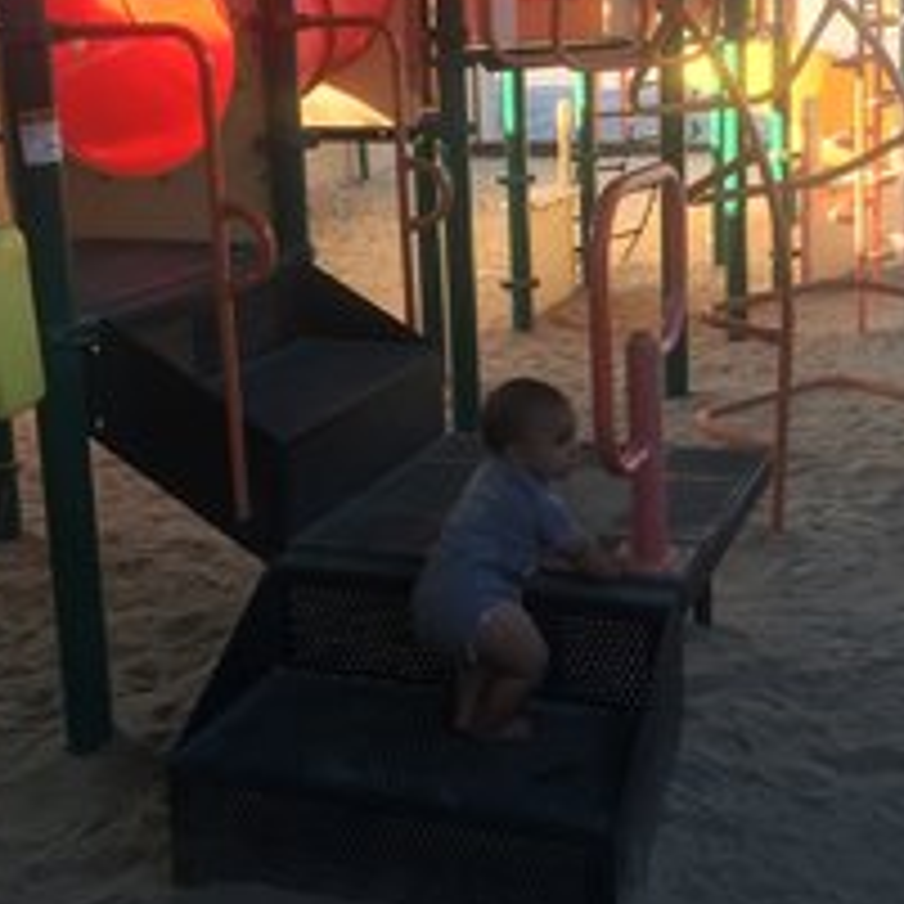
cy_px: 319
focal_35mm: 51
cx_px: 540
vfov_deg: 33.2
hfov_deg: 33.3
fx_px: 1507
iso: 40
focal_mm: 4.15
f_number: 2.2
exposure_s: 1/120
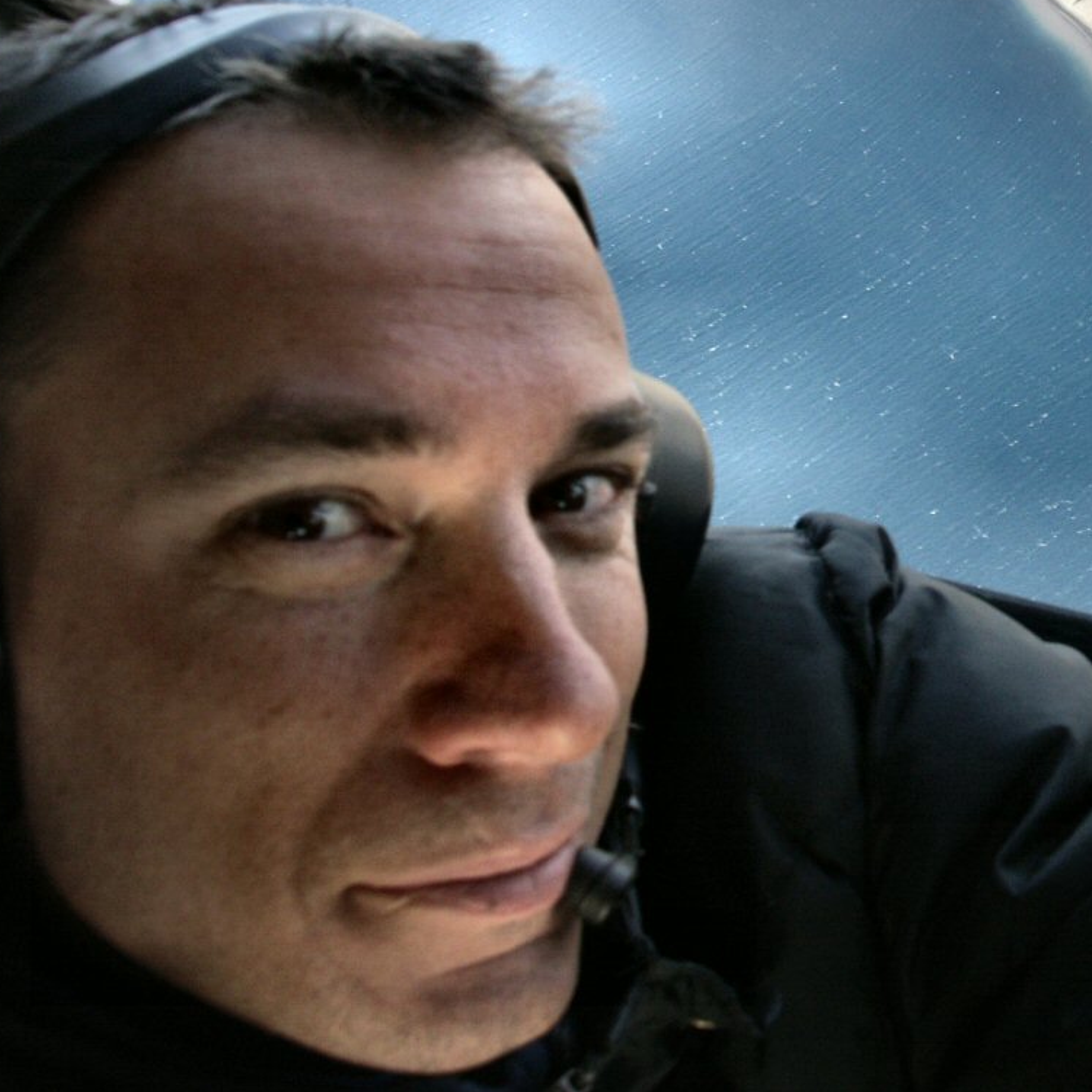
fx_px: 1570
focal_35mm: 44
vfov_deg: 37.9
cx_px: 879
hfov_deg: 37.0
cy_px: 368
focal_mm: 7.2
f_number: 4.5
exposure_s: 1/125
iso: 100
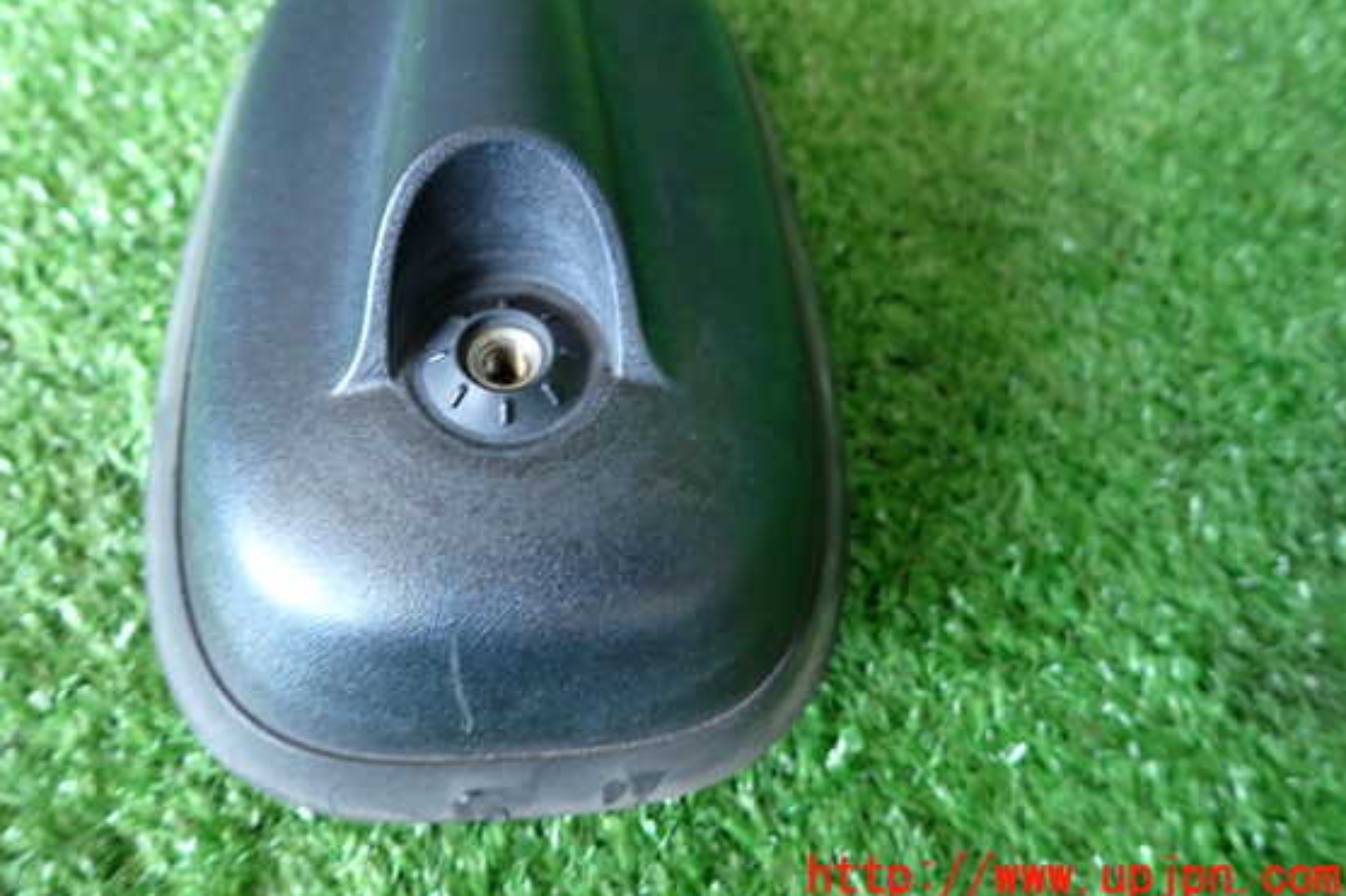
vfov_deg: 46.2
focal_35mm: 28
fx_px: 1047
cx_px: 628
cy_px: 365
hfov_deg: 65.4
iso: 200
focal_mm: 4.5
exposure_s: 1/30
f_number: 2
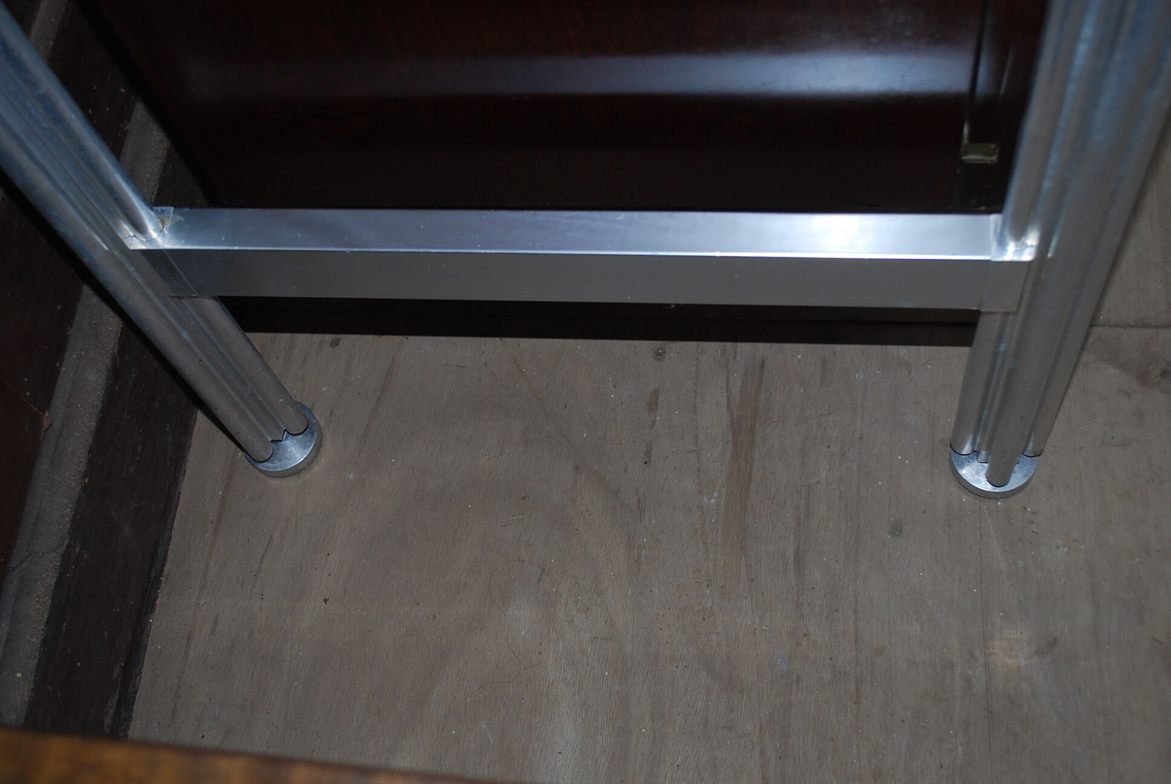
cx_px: 586
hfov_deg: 43.6
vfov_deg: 29.9
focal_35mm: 45
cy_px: 392
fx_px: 1465
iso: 200
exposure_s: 1/60
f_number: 4.8
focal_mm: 30
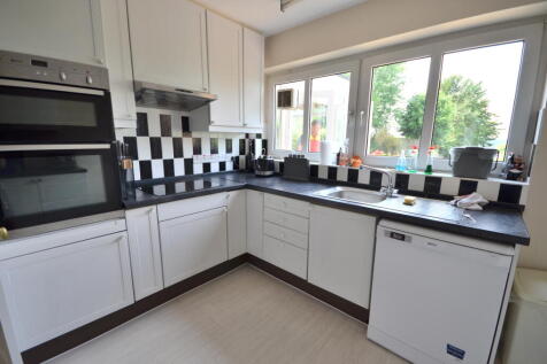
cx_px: 274
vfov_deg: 77.3
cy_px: 182
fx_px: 228
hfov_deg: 100.4
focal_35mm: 15
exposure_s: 1/125
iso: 360
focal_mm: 10
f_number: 5.6
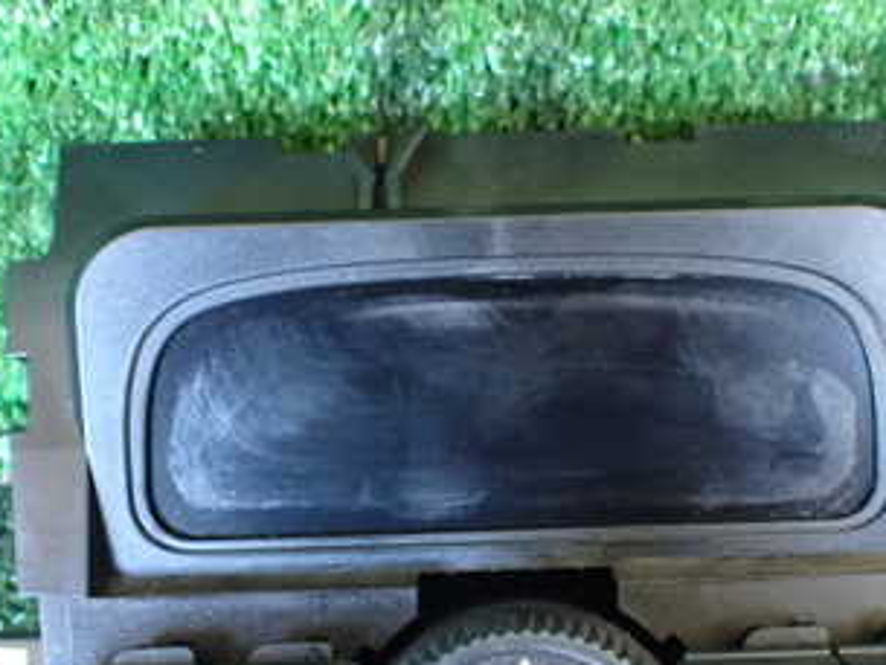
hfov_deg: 32.6
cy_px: 491
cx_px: 503
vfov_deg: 24.6
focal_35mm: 59
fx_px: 1511
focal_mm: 5.4
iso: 1250
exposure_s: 1/30
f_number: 2.3
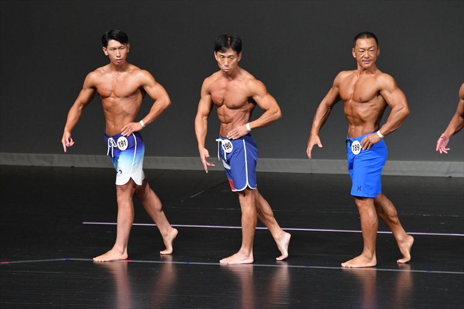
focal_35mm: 315
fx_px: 4058
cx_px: 232
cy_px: 154
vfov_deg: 4.4
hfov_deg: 6.5
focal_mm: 210
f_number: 5.6
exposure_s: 1/400
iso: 4000
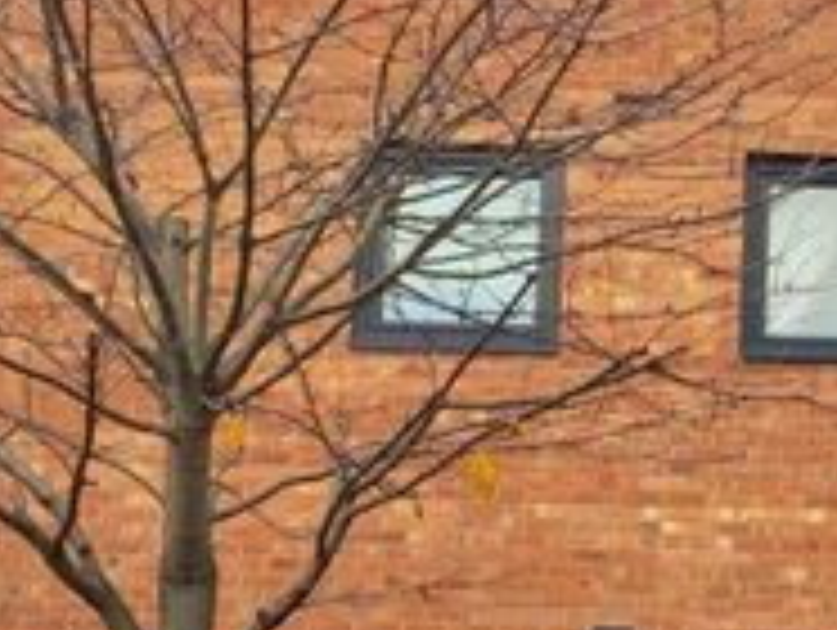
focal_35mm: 109
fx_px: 2639
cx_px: 1026
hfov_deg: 17.1
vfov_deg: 13.6
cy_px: 439
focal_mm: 4.15
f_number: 2.2
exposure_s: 1/377
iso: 32
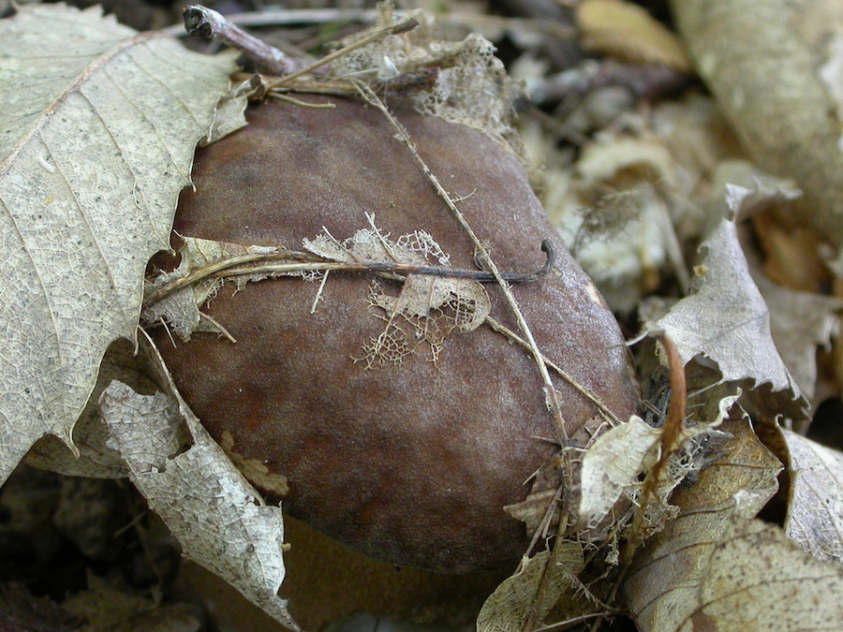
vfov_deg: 14.6
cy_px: 316
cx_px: 422
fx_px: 2460
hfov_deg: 19.4
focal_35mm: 101
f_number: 4
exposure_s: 1/24.9
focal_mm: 20.9
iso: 200
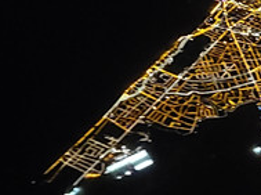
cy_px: 19
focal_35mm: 147
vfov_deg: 10.0
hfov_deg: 13.1
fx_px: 1106
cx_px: 309
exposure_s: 1/4
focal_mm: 5.4
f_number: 1.8
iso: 2000
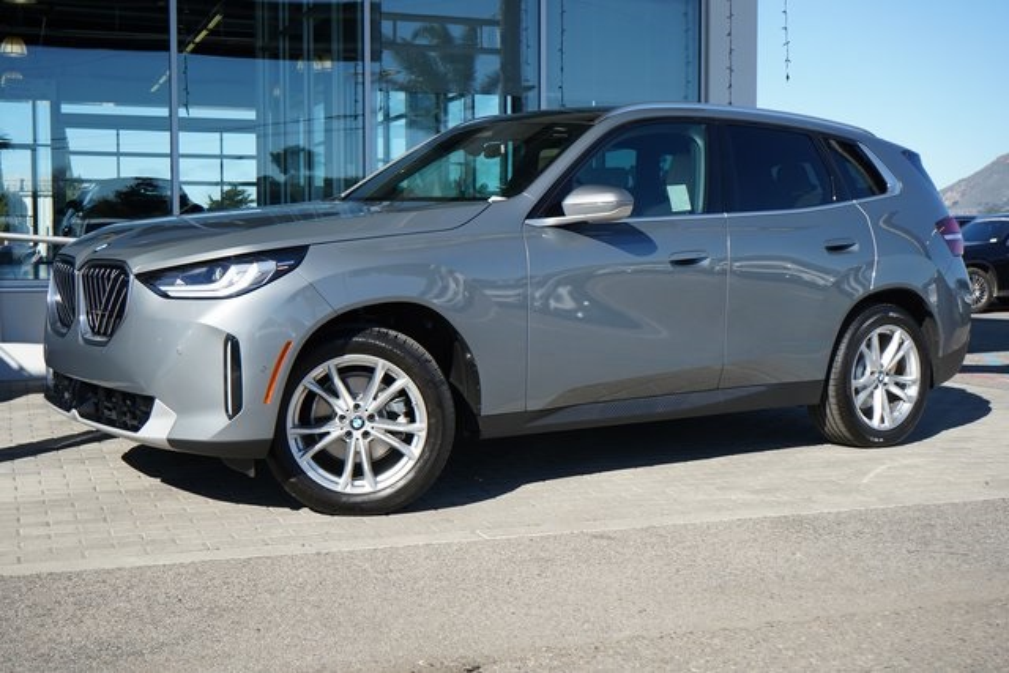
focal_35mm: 45
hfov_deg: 43.6
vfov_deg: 29.9
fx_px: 1261
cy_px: 336
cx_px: 504
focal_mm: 45
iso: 800
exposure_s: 1/1250
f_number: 8
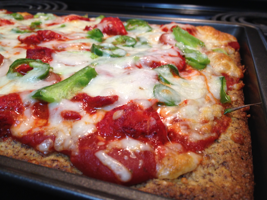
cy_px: 100
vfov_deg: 40.7
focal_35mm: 35
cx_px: 134
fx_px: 270
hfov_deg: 52.6
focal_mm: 4.28
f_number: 2.4
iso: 80
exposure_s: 1/20
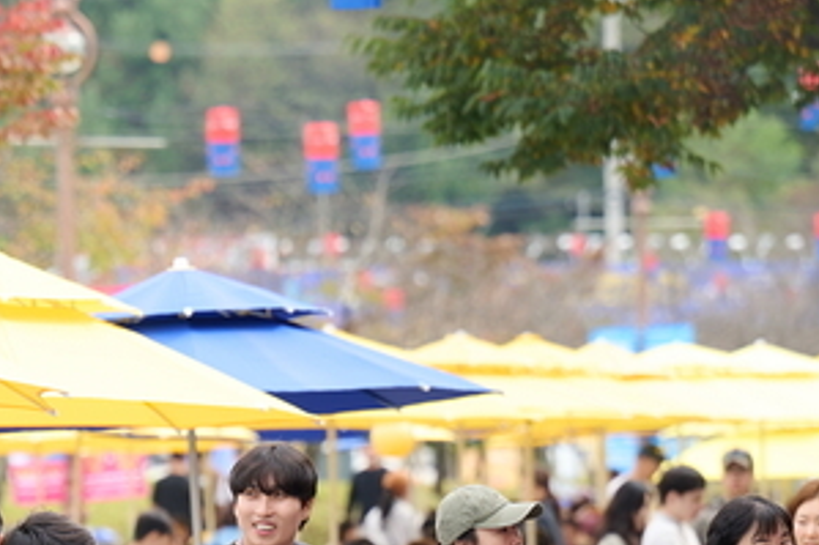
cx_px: 47
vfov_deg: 3.5
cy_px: 570
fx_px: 9026
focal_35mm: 397
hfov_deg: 5.2
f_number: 3.5
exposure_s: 1/400
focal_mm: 150
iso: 100
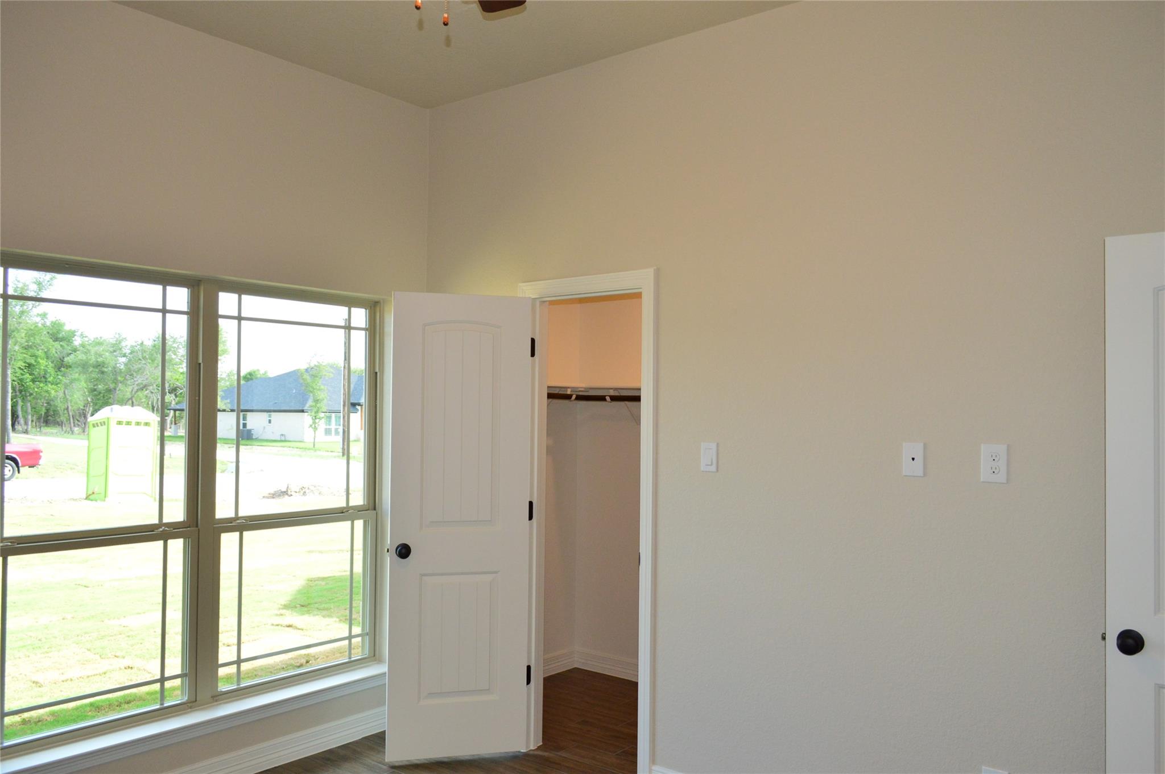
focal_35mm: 27
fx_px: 873
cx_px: 582
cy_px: 387
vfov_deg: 47.8
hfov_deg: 67.4
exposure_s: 1/200
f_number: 5.6
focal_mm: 18
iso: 800
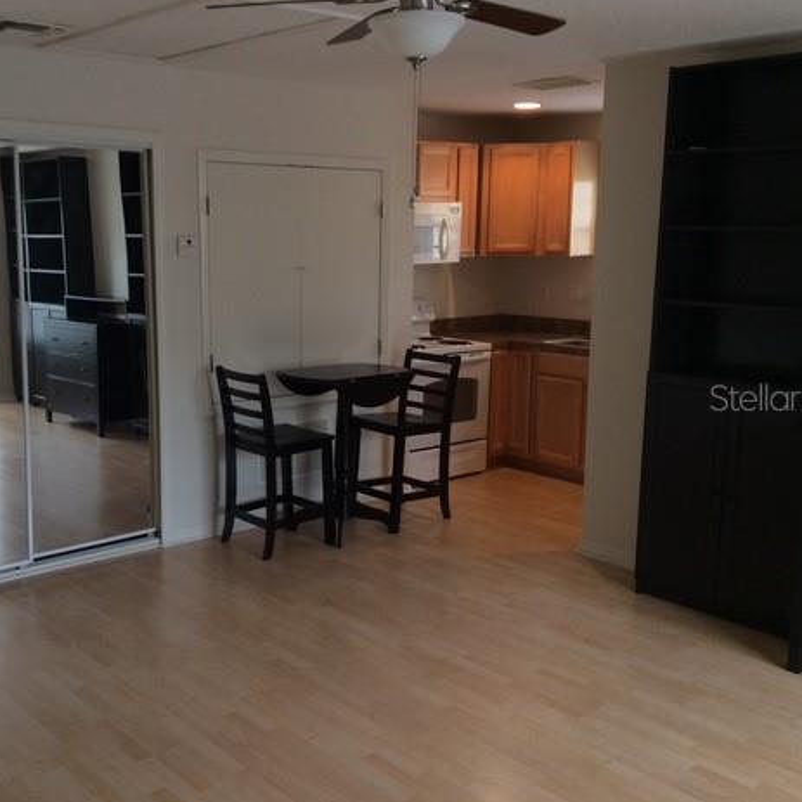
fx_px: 1022
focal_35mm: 39
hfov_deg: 42.6
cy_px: 397
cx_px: 319
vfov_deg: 42.8
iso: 32
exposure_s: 1/30
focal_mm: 3.3
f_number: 2.4
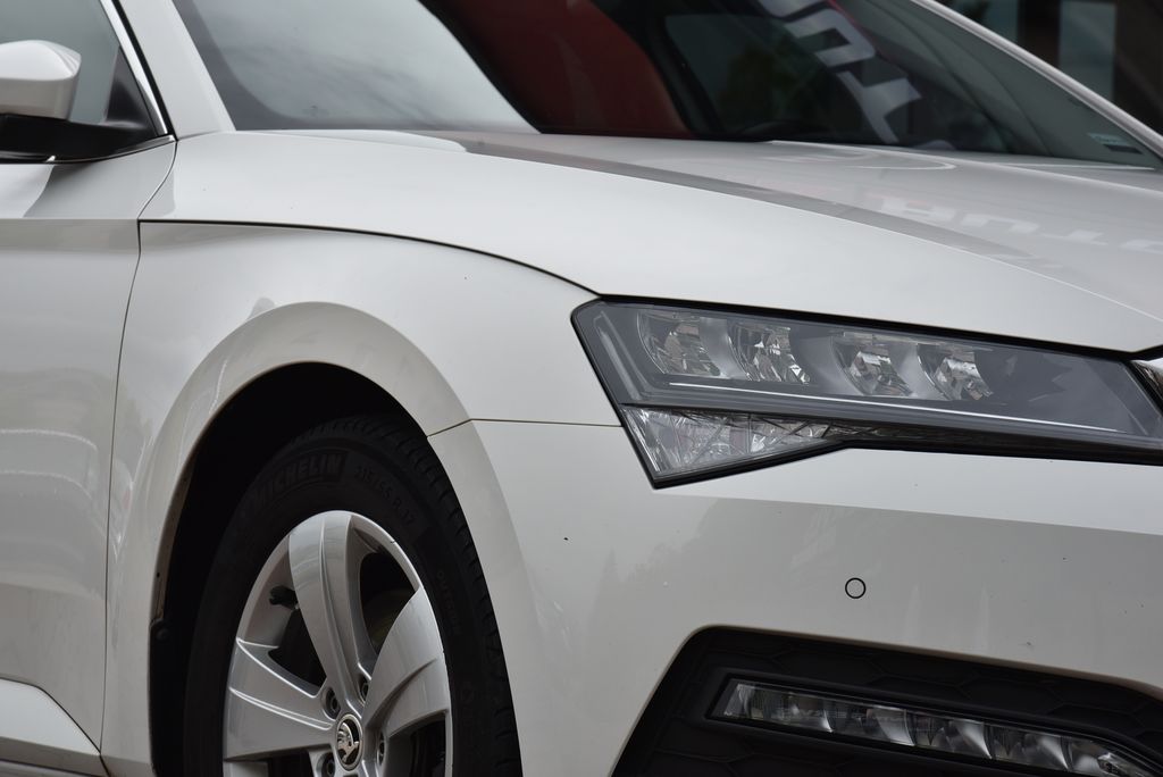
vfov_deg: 11.4
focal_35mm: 120
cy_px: 388
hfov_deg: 17.1
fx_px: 3879
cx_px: 582
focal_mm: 120
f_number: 13
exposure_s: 1/640
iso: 500
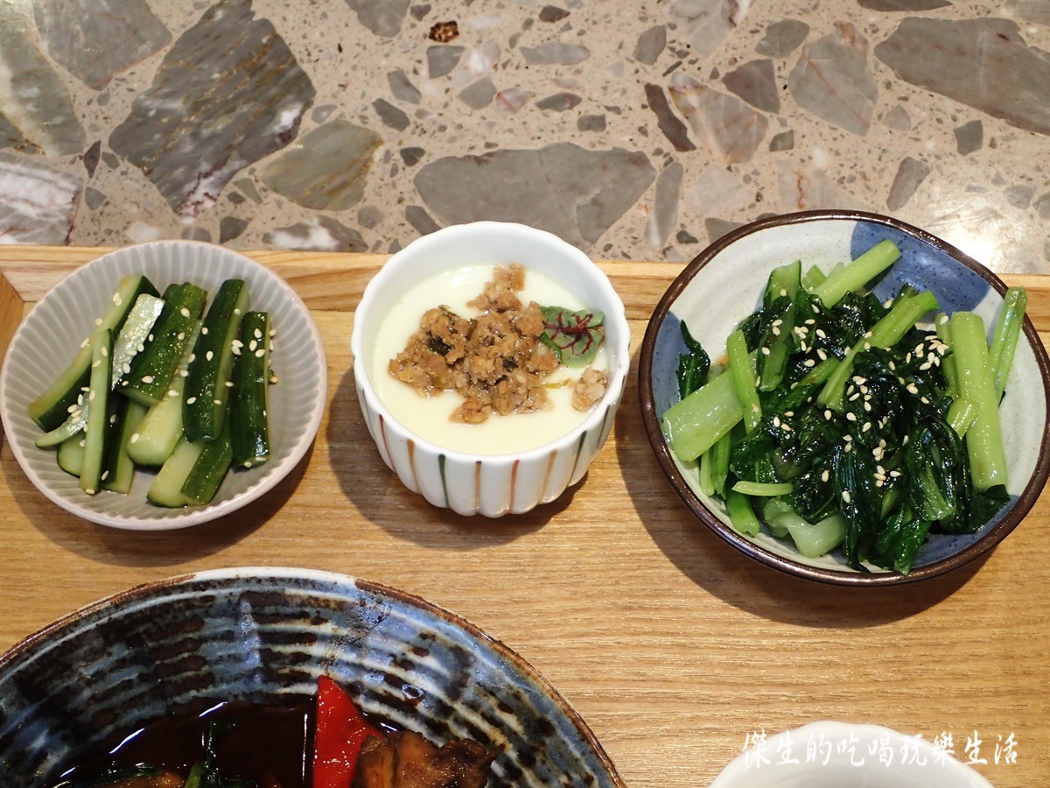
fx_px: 1729
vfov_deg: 25.7
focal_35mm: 57
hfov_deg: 33.8
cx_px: 525
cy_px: 394
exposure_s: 1/50
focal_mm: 10.29
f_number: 3.5
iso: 250
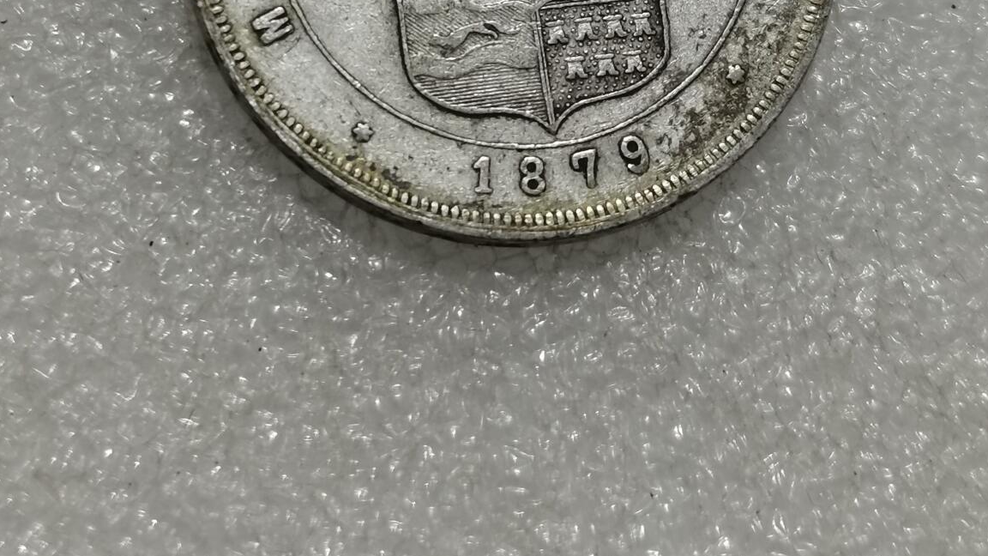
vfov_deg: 12.1
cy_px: -196
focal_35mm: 97
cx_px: 480
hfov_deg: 22.0
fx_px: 2541
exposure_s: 1/100
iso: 64
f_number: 1.8
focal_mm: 5.58
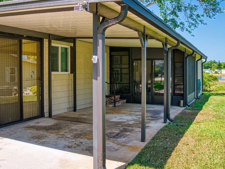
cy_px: 73
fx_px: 260
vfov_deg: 35.9
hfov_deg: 46.7
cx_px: 103
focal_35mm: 40
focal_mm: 16
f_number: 8
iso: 200
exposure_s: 1/160
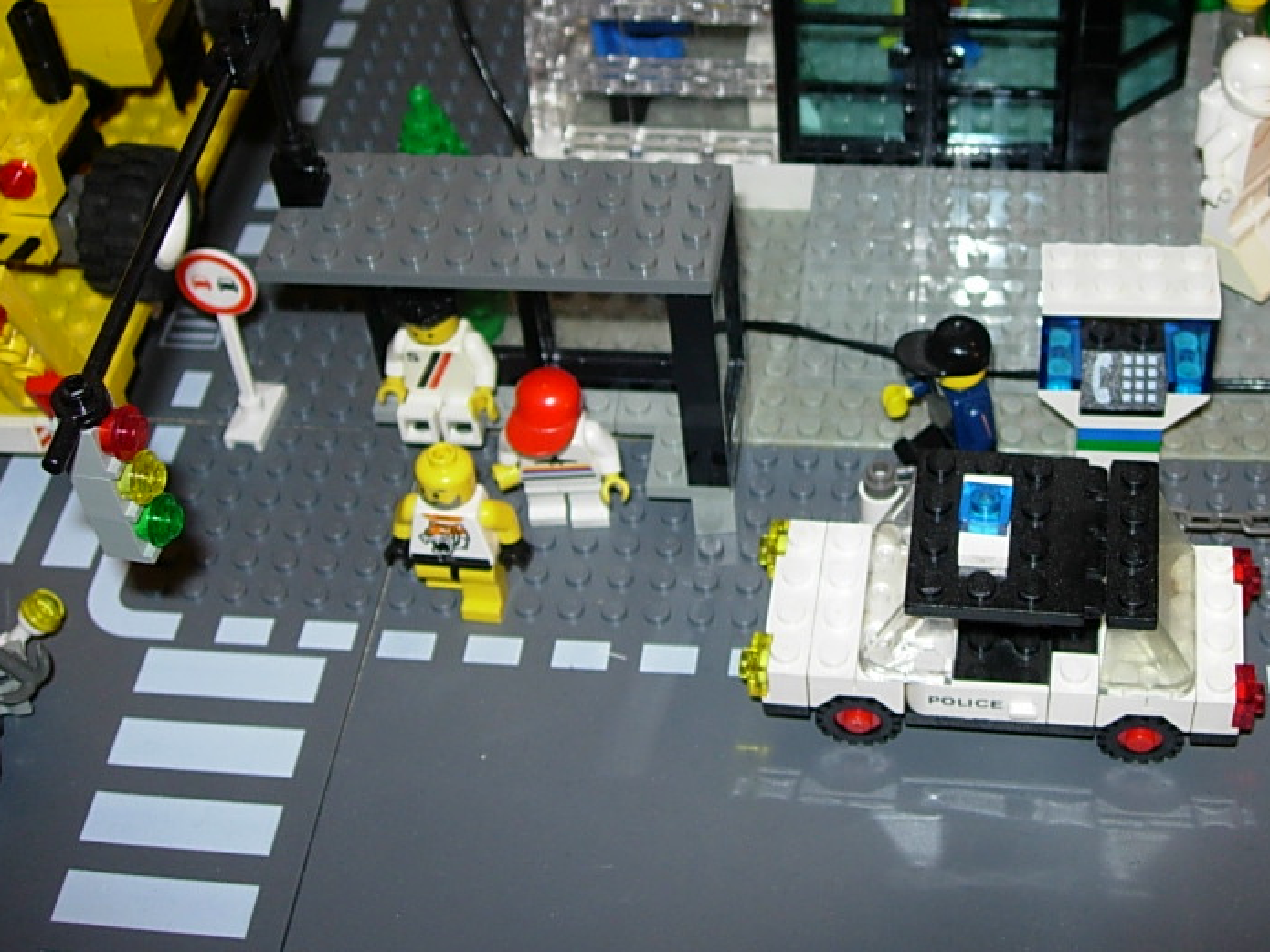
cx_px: 873
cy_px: 309
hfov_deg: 34.0
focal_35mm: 56
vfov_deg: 25.9
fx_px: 2054
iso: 79
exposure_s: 1/64
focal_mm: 7.8
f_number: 2.8
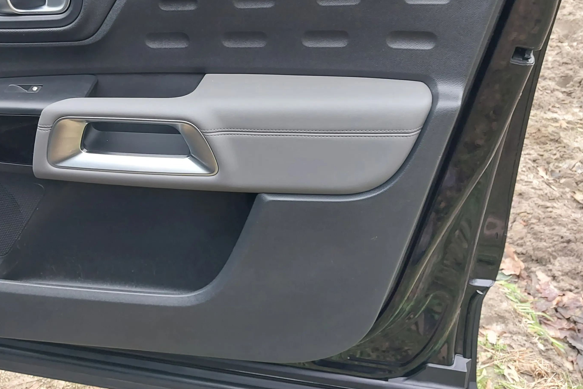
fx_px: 712
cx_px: 180
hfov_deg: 43.7
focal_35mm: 44
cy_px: 123
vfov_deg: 30.2
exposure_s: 1/50
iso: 160
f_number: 1.8
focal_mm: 4.6
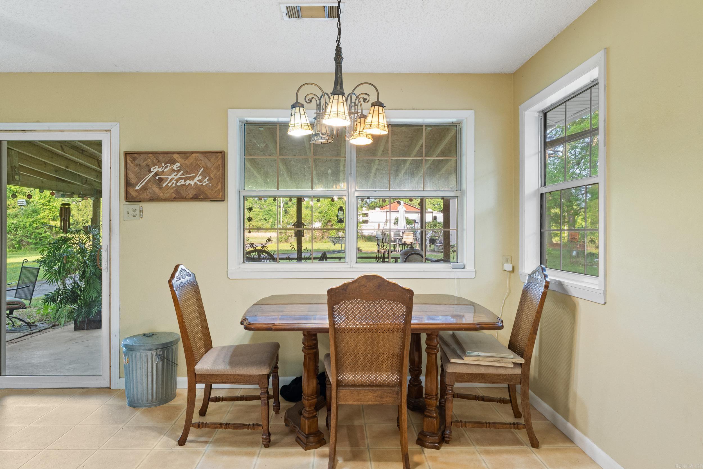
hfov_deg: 81.2
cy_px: 234
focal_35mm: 21
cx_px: 352
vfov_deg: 59.5
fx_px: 410
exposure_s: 1/5
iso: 400
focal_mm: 14
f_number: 7.1
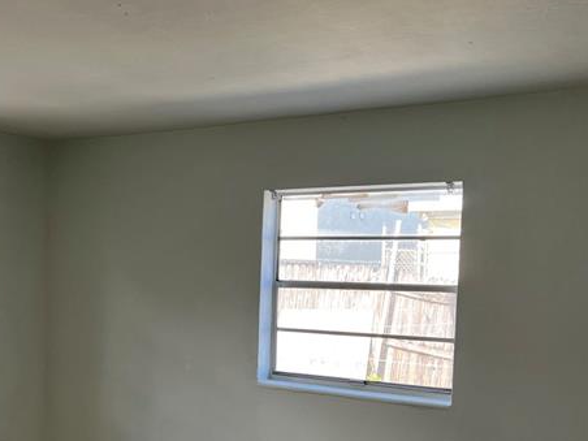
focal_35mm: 46
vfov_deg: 31.1
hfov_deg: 39.8
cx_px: 131
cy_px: 317
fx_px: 781
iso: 50
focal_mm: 5.7
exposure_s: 1/306
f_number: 1.5
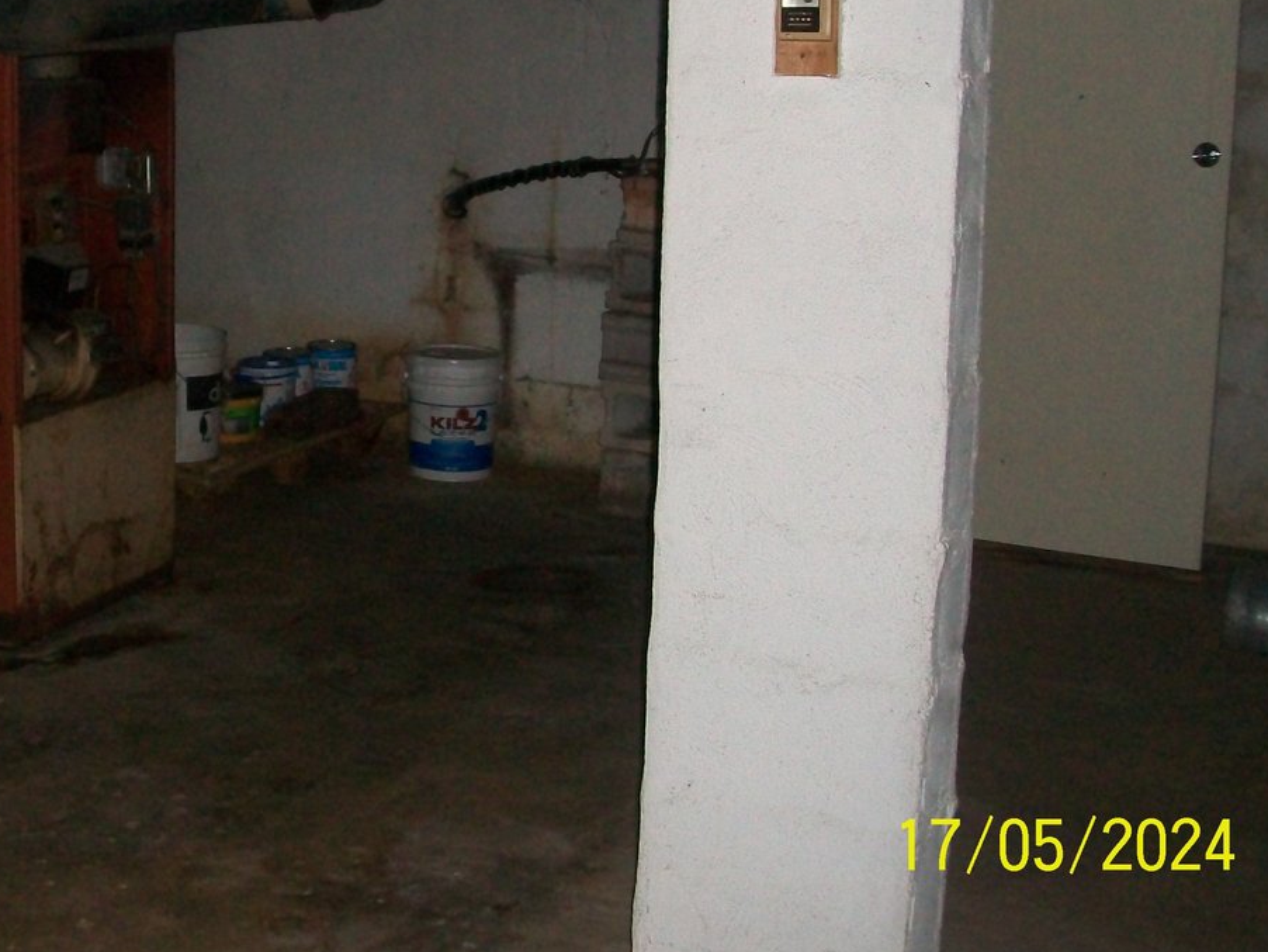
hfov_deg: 33.0
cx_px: 280
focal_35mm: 57
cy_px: 226
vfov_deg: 25.3
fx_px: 2088
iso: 200
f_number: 2.8
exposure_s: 1/125
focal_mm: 5.7
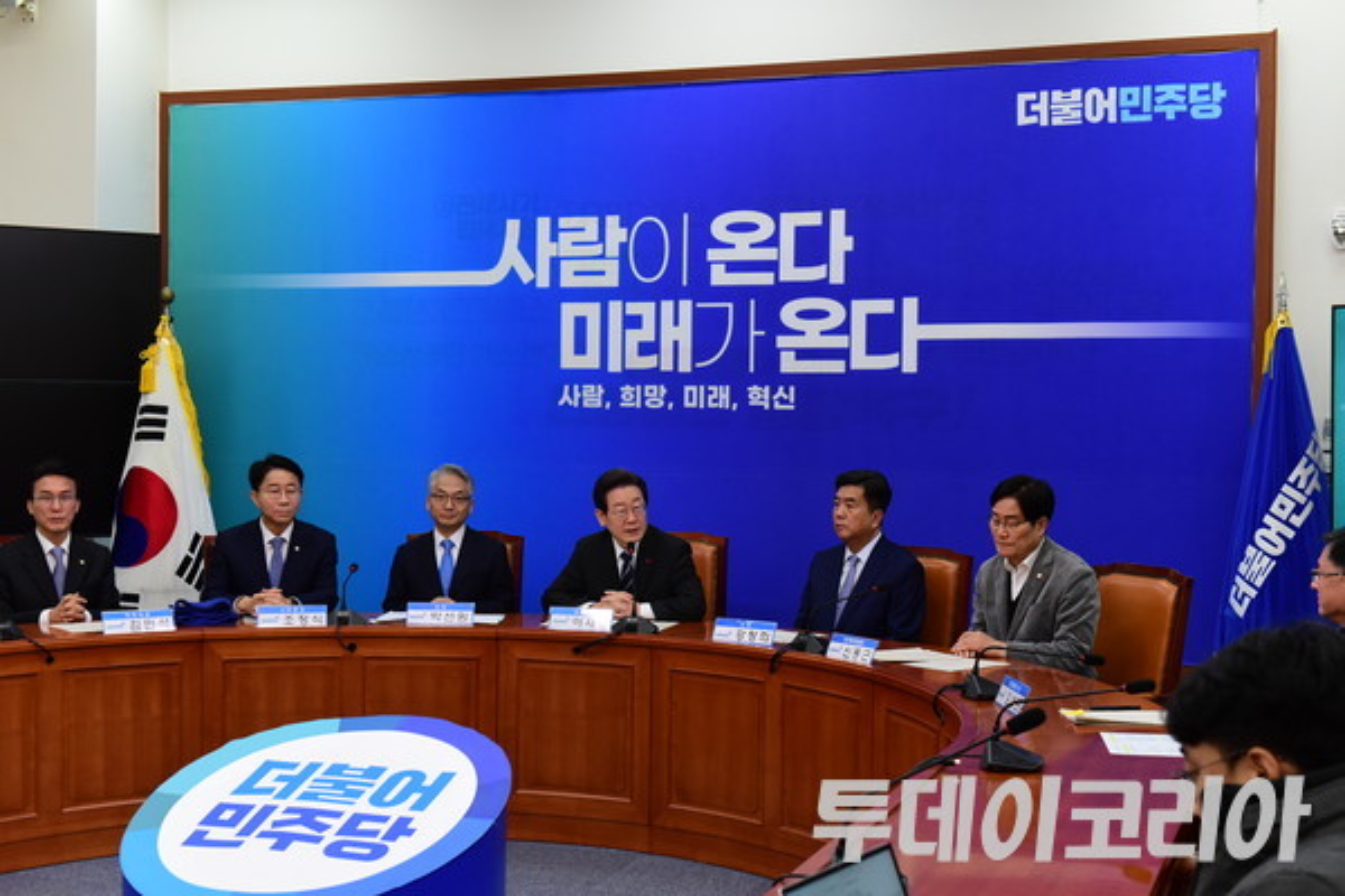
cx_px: 672
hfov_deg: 41.1
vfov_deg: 28.1
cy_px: 448
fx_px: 1793
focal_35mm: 48
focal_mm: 48
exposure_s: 1/400
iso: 3200
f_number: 5.6
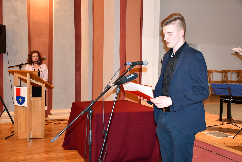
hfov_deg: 41.1
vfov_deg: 28.1
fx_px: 323
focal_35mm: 48
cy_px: 81
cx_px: 121
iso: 2200
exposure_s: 1/60
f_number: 4
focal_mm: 32
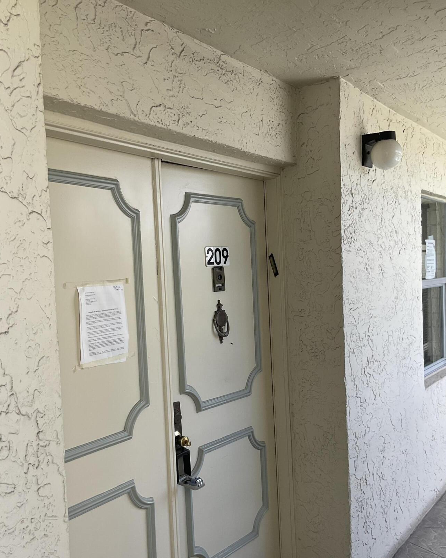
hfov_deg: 42.2
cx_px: 207
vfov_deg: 51.4
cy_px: 312
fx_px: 578
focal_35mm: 35
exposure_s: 1/272
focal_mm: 3
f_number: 1.8
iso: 16
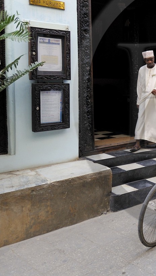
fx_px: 301
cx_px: 211
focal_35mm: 41
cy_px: 99
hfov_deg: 24.7
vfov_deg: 48.8
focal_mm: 20
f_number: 4
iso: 800
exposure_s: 1/800
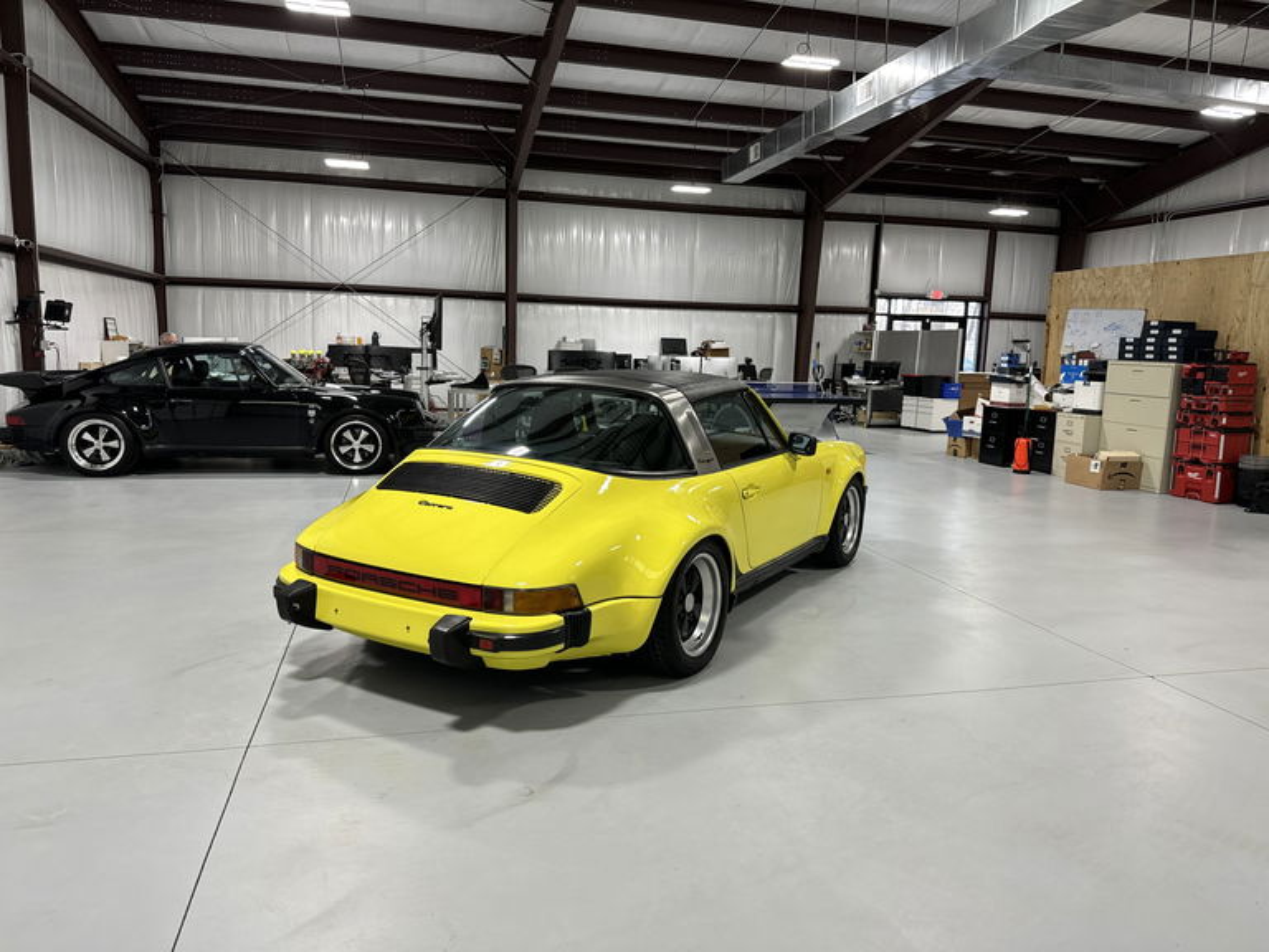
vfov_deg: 56.8
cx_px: 634
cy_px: 476
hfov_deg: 71.6
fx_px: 880
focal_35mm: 24
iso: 160
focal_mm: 6.86
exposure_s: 1/120
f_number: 1.78
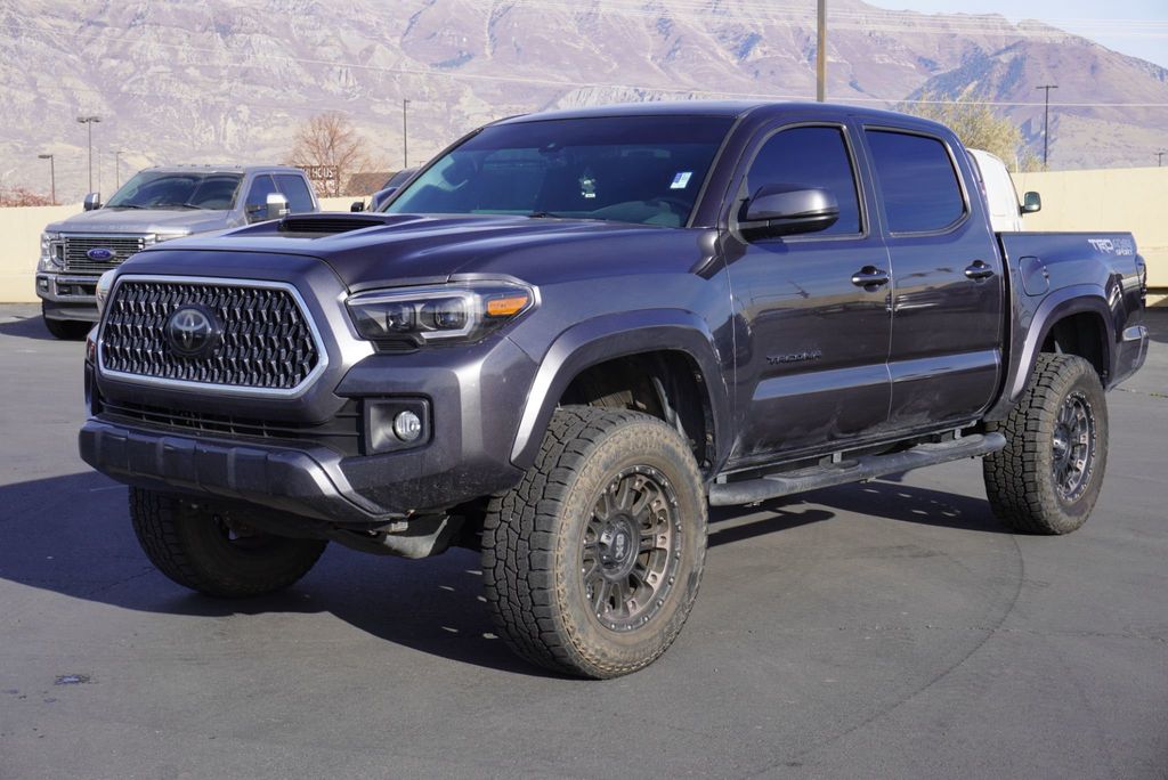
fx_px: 1607
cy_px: 390
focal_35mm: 50
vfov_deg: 27.3
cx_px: 584
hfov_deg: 39.9
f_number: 9
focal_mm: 33
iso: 100
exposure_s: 1/100
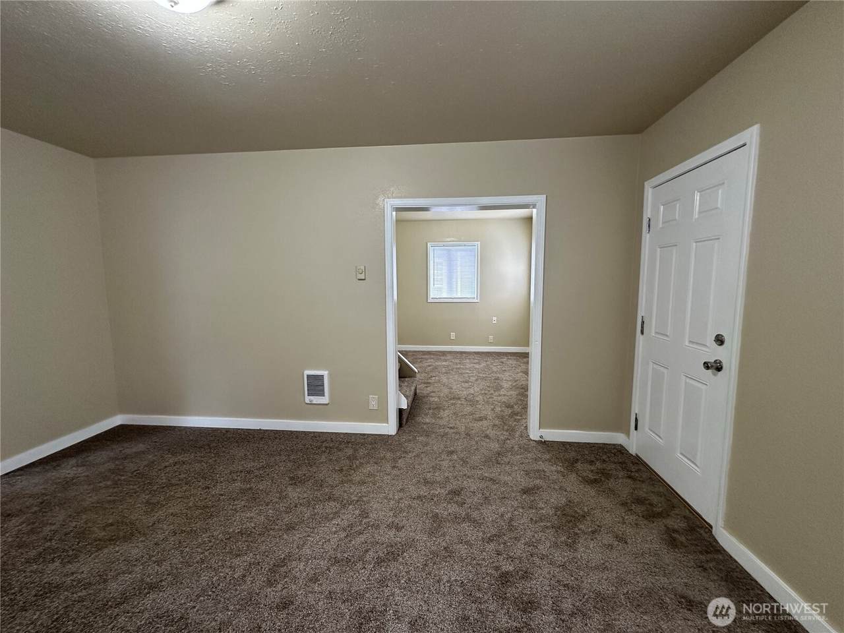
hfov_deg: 102.1
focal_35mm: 14
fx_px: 341
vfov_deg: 85.7
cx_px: 422
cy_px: 316
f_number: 2.2
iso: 200
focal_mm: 2.22
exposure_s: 1/60
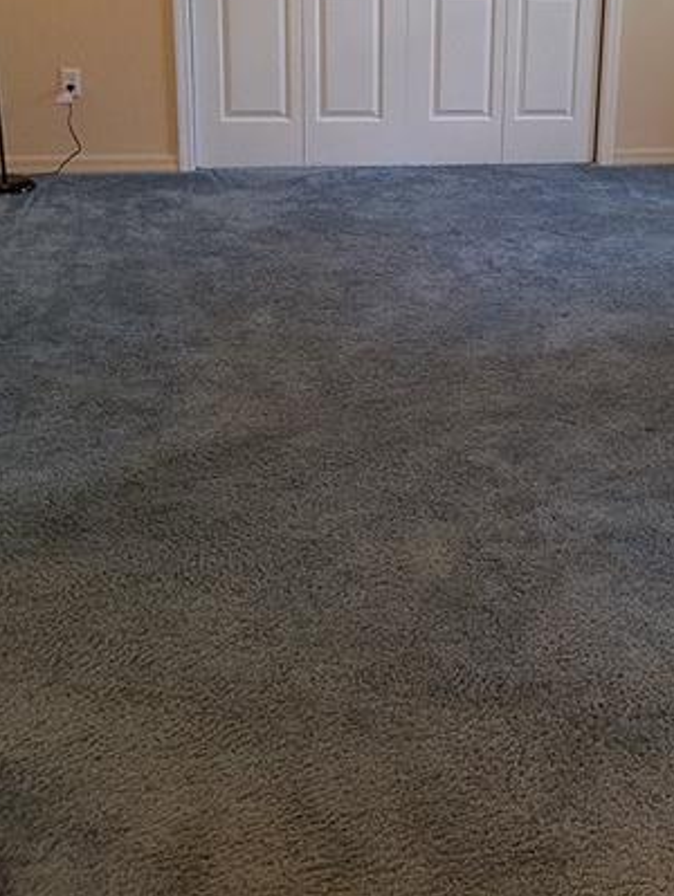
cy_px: 216
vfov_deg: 37.2
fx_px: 1296
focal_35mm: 50
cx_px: 573
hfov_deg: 28.3
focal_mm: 4.2
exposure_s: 1/60
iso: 160
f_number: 1.7
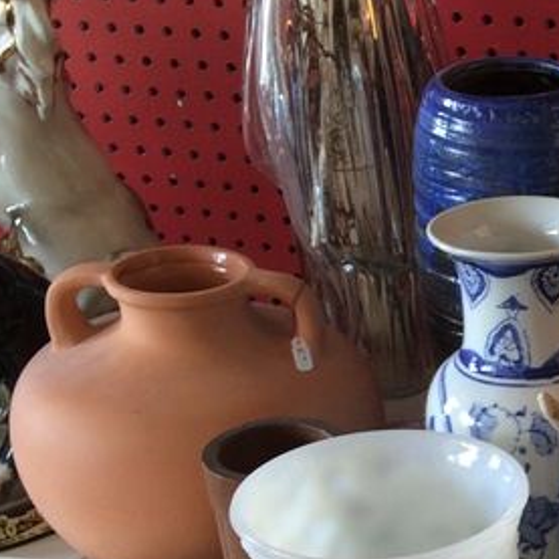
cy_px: 578
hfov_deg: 18.2
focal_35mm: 86
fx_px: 1571
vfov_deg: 19.5
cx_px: 811
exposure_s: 1/60
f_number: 2.2
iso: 40
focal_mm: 4.12
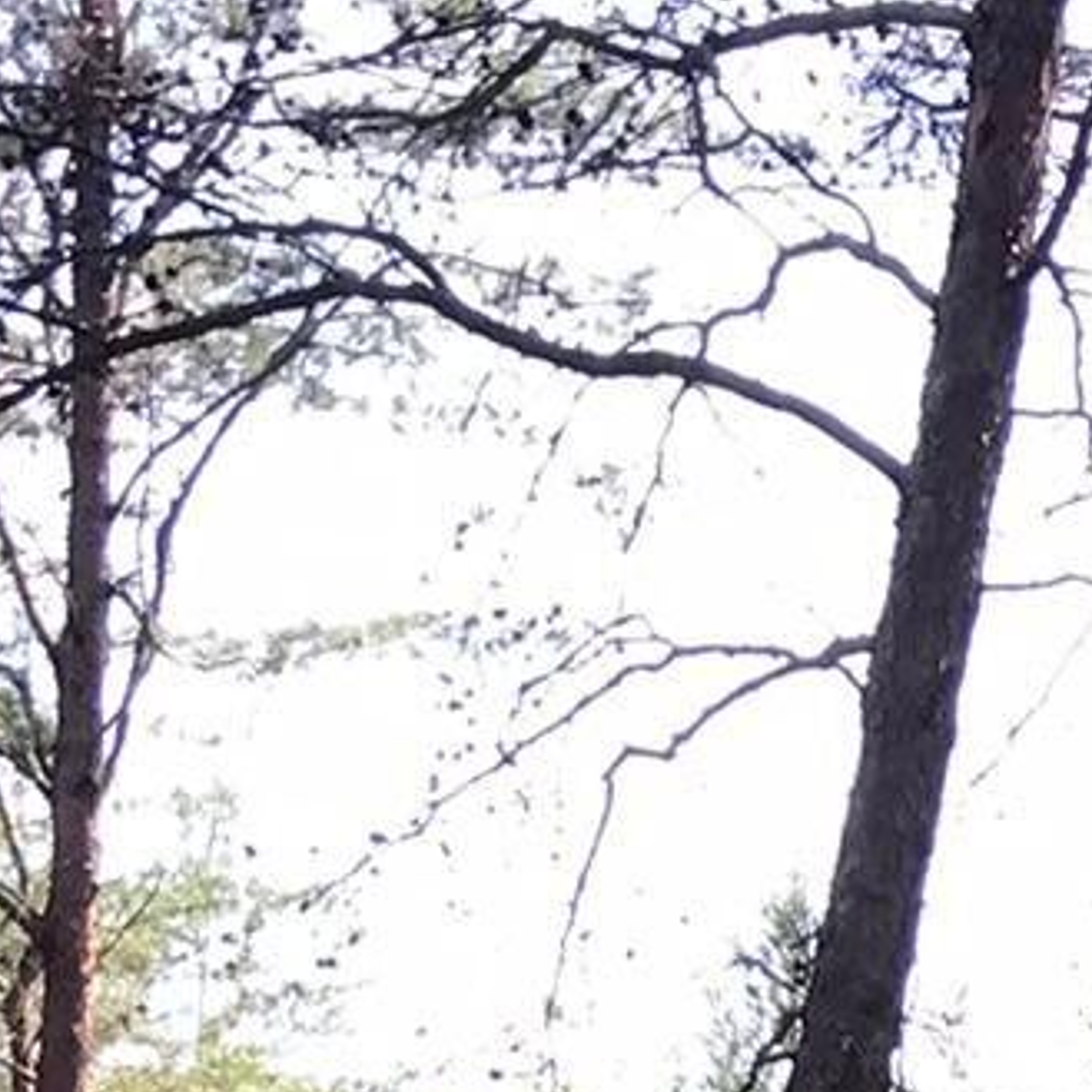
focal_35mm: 154
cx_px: 1875
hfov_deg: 10.7
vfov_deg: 10.0
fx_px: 5496
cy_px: 2546
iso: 20
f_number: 1.8
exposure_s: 1/292
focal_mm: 3.99
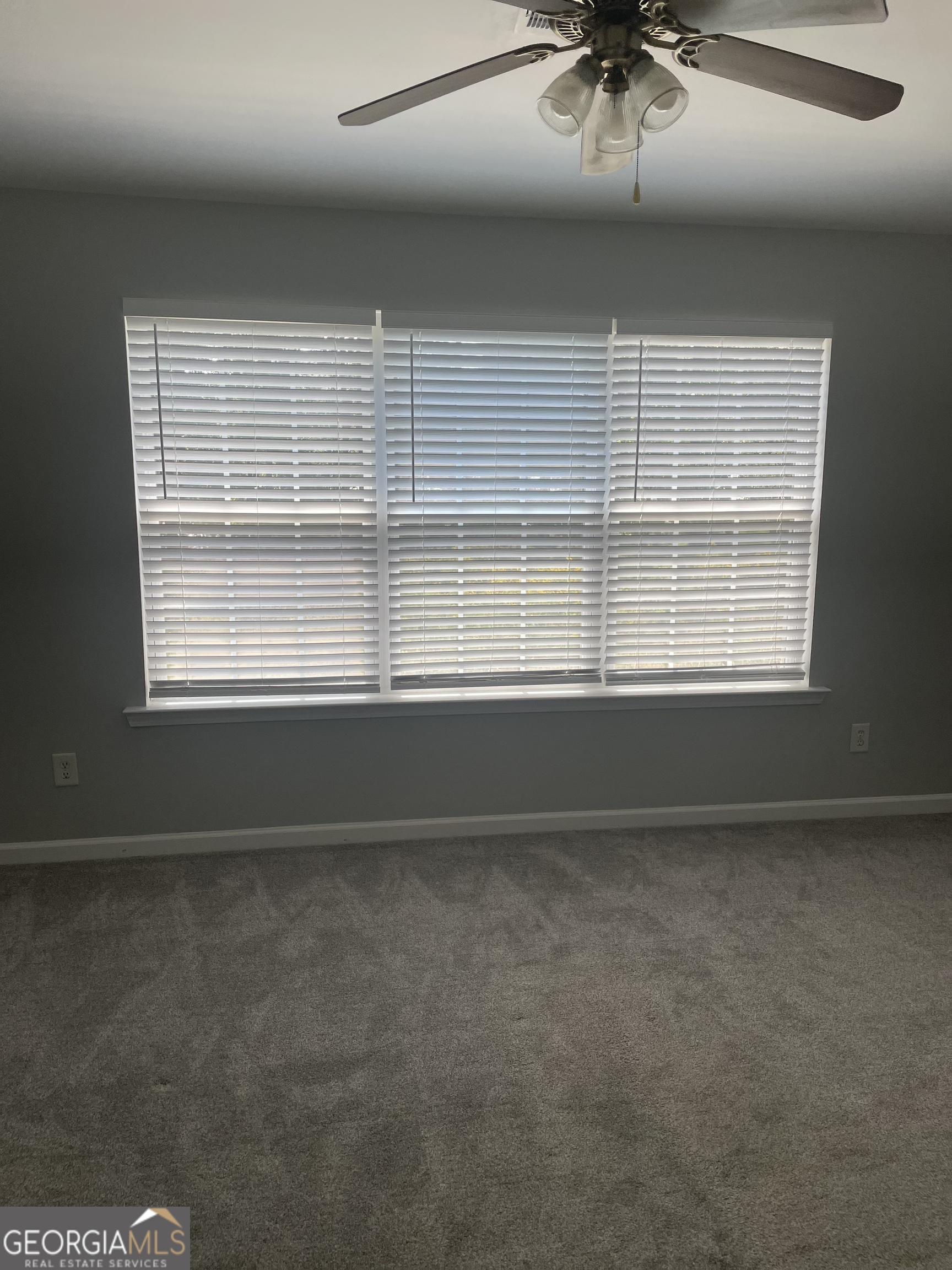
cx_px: 476
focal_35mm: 26
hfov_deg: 53.1
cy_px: 635
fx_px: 953
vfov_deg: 67.3
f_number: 1.6
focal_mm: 4.2
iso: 50
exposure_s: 1/479
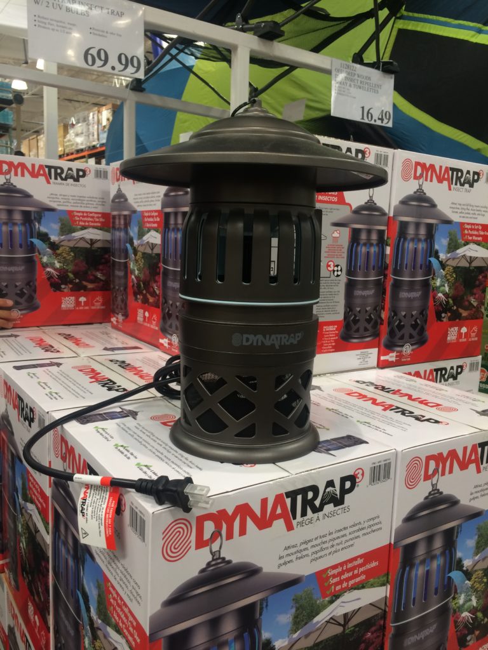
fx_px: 545
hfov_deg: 48.2
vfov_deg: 61.7
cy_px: 325
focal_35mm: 29
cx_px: 244
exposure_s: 1/30
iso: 50
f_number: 2.2
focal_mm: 4.15
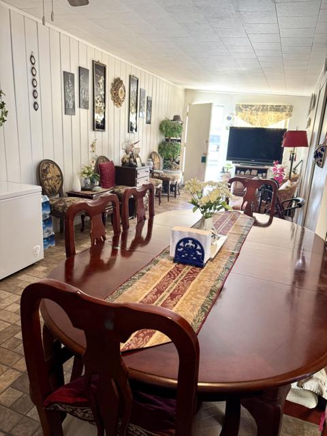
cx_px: 164
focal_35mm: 24
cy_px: 218
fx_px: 302
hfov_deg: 56.8
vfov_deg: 71.6
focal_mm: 6.76
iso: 200
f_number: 1.78
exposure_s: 1/60
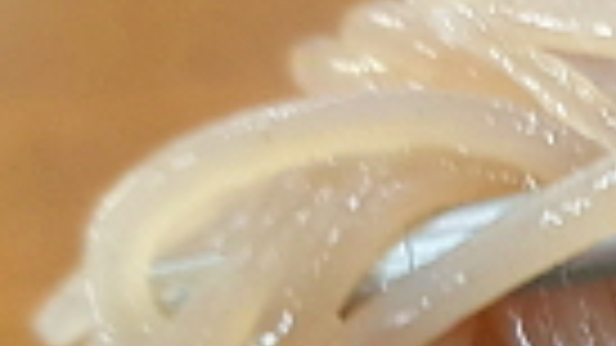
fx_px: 1992
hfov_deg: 14.4
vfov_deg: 9.8
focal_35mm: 122
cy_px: 407
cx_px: 1266
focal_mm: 4.3
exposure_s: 1/40
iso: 160
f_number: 1.7
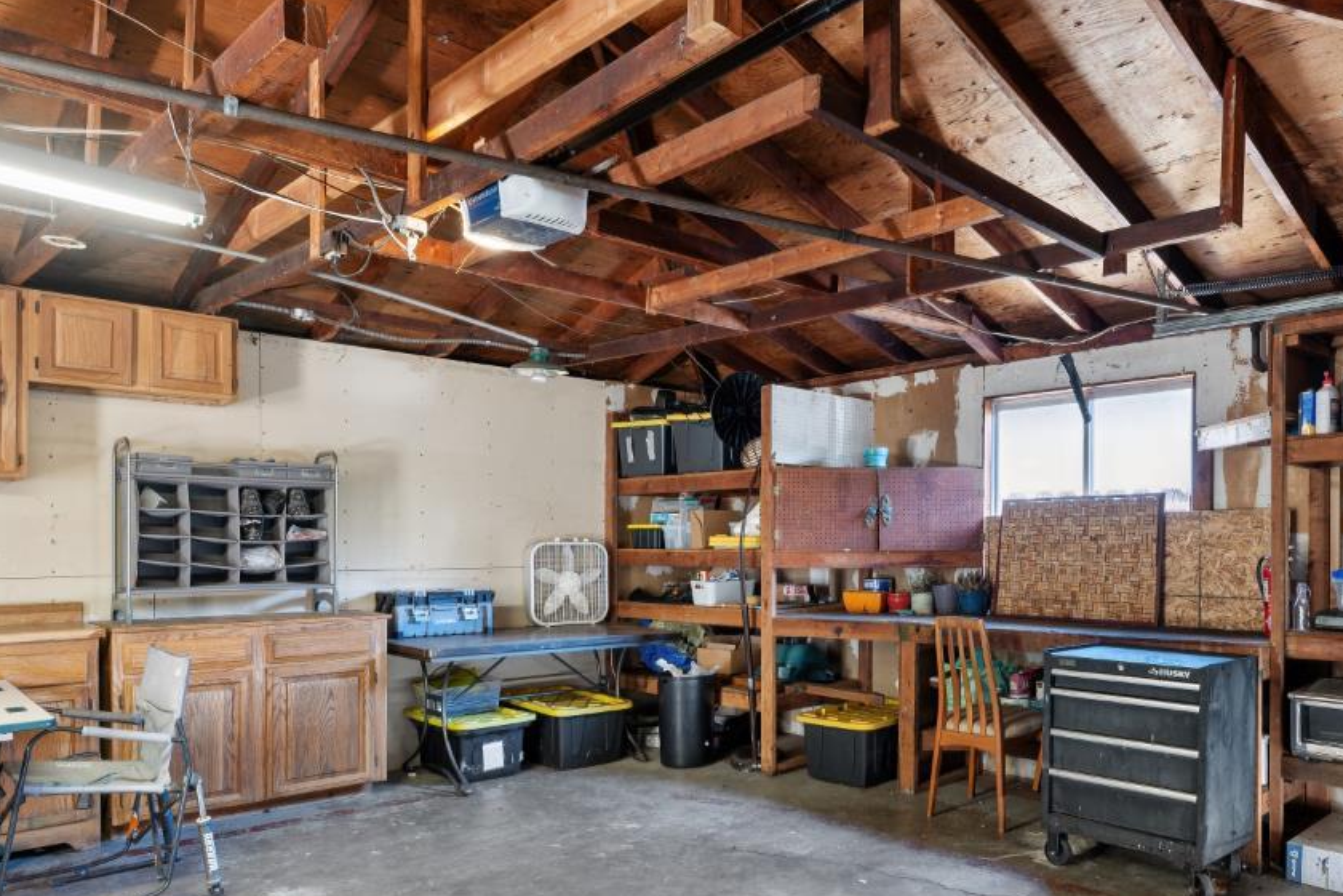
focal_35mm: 25
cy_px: 514
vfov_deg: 51.1
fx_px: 933
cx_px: 860
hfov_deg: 70.1
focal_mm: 14
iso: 64
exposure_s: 1
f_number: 8
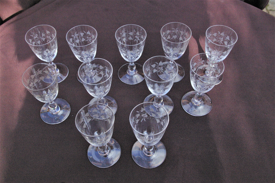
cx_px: 138
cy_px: 92
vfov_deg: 34.1
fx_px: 298
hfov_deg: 49.6
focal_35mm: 39
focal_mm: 26
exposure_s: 1/750
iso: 1600
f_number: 8
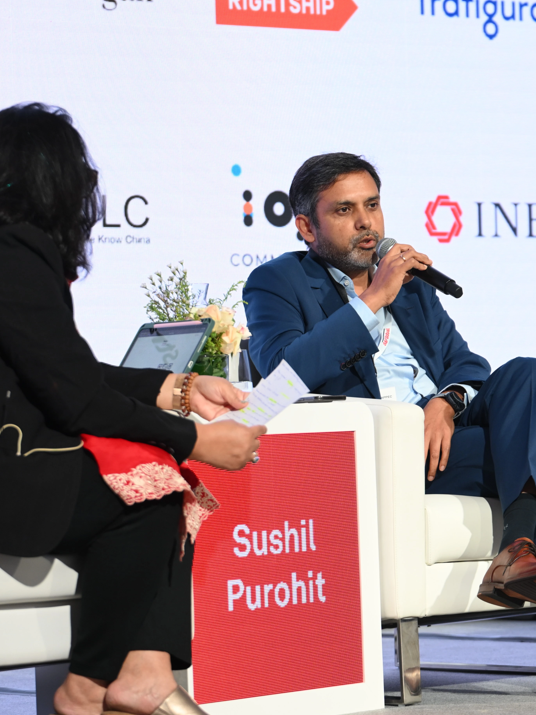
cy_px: 364
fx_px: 3282
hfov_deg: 9.3
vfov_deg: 12.4
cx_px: 450
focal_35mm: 159
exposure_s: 1/200
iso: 800
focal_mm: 100
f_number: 4
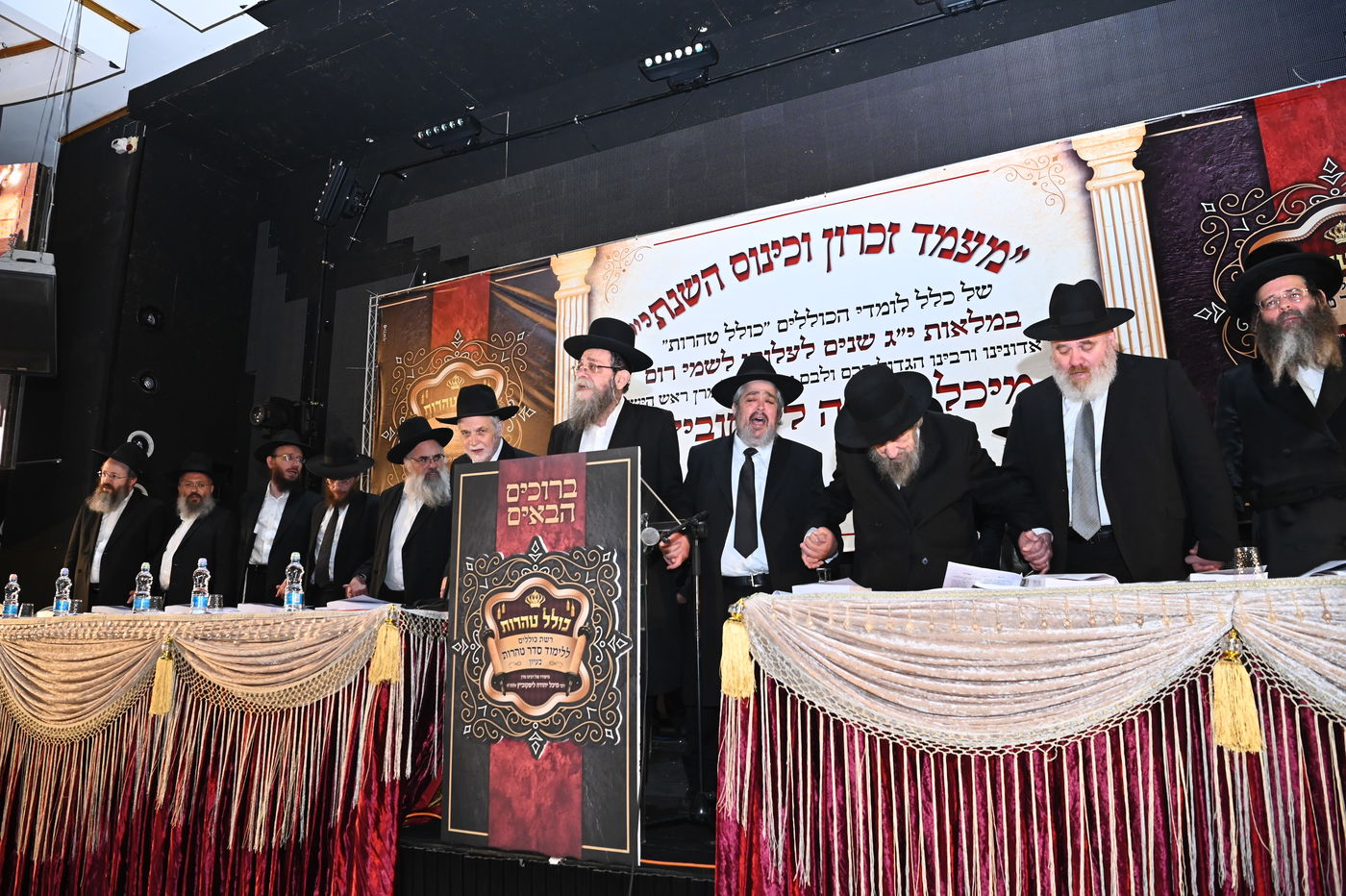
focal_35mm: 24
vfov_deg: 53.1
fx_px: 897
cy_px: 448
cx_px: 673
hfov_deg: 73.8
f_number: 5.6
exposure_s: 1/100
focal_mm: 24
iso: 2500
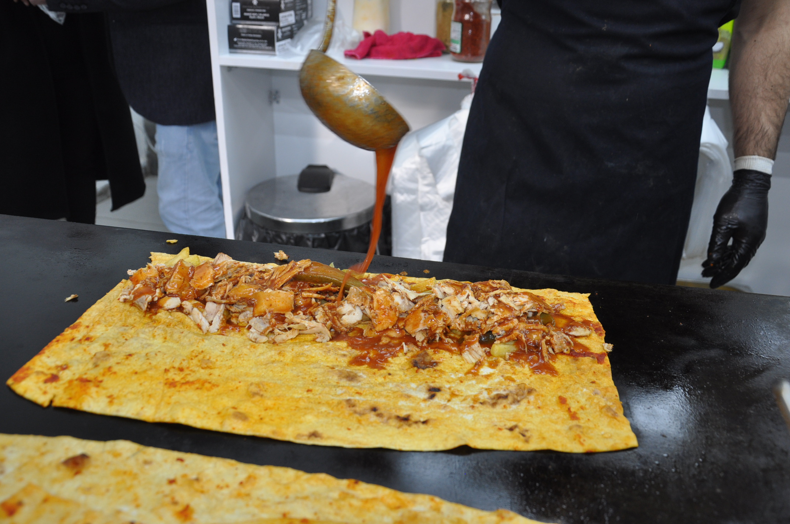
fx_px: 723
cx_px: 395
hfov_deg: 57.3
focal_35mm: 33
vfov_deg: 39.9
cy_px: 262
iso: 450
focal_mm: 22
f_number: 3.8
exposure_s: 1/125
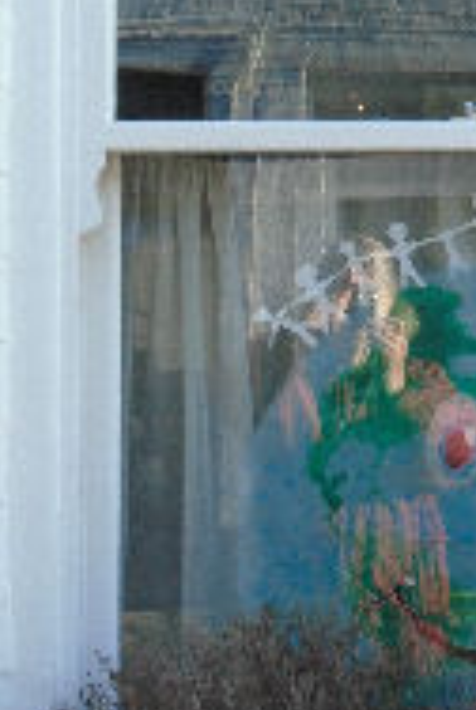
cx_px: 580
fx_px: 2608
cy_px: 125
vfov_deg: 15.4
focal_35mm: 132
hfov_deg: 10.3
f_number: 4.9
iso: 250
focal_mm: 10.2
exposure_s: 1/200
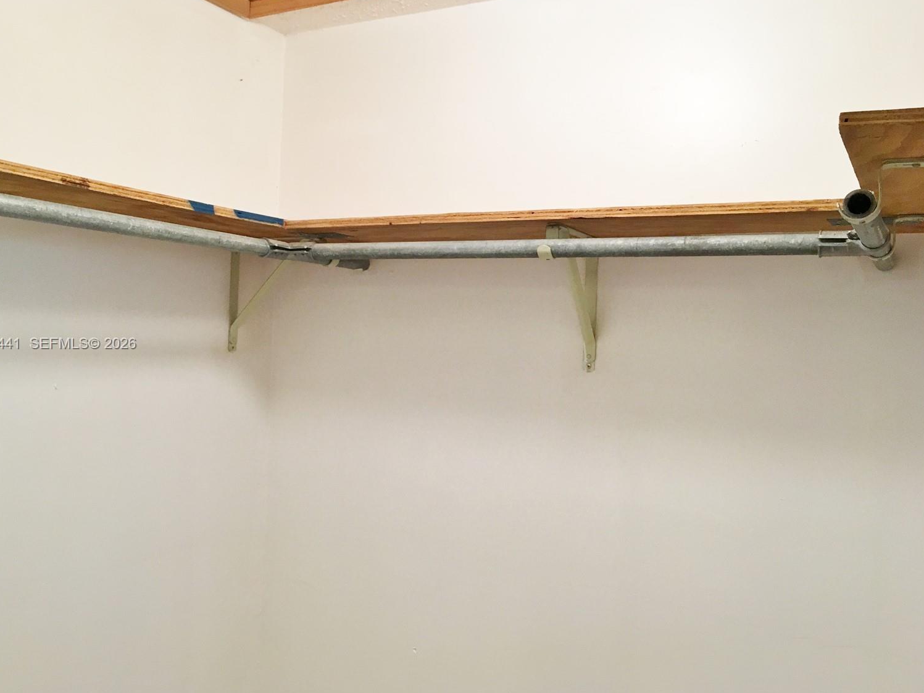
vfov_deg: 45.4
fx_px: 828
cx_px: 438
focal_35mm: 31
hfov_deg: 58.3
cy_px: 344
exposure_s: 1/30
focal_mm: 4.15
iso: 80
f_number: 2.2
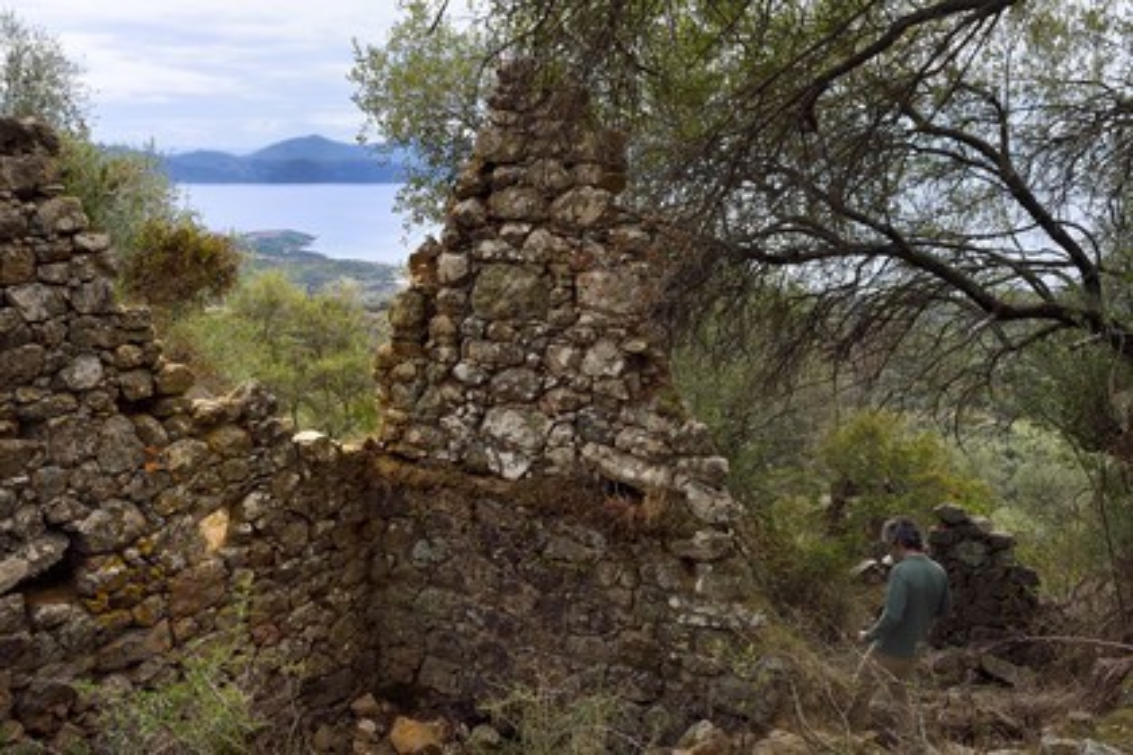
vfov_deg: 41.1
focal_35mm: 32
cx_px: 566
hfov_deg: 58.7
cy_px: 378
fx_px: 1007
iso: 400
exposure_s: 1/125
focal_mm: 32
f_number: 18
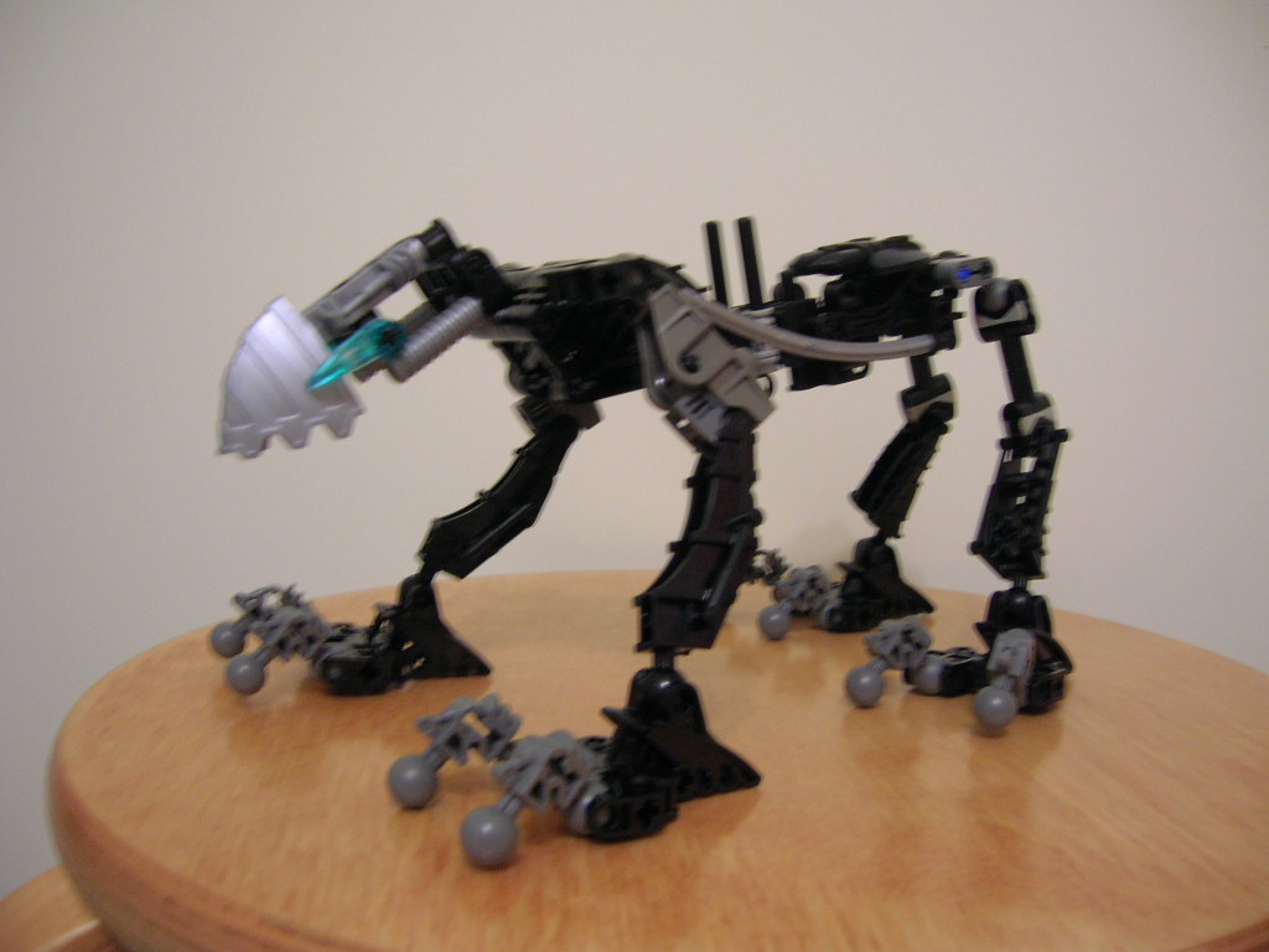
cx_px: 634
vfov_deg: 41.8
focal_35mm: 34
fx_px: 1246
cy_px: 476
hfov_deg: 54.0
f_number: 2.9
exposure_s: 1/3.9
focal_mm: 5.7
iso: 86
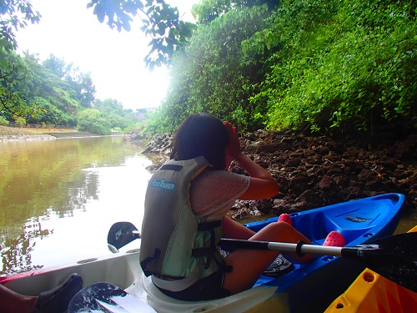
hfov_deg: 63.4
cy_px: 156
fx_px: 337
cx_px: 208
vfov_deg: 49.7
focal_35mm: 28
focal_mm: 5
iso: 100
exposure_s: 1/80
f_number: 3.9
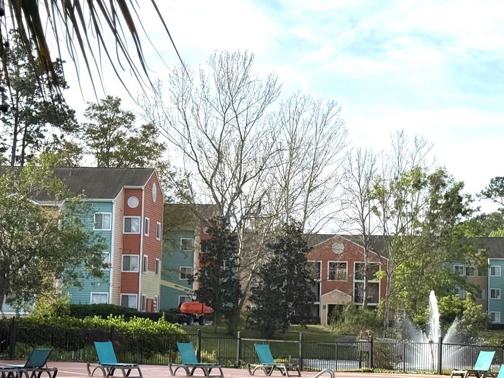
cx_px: 315
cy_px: 231
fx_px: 1223
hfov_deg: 23.2
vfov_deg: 17.6
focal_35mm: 84
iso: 64
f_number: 1.78
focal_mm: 6.76
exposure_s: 1/4098
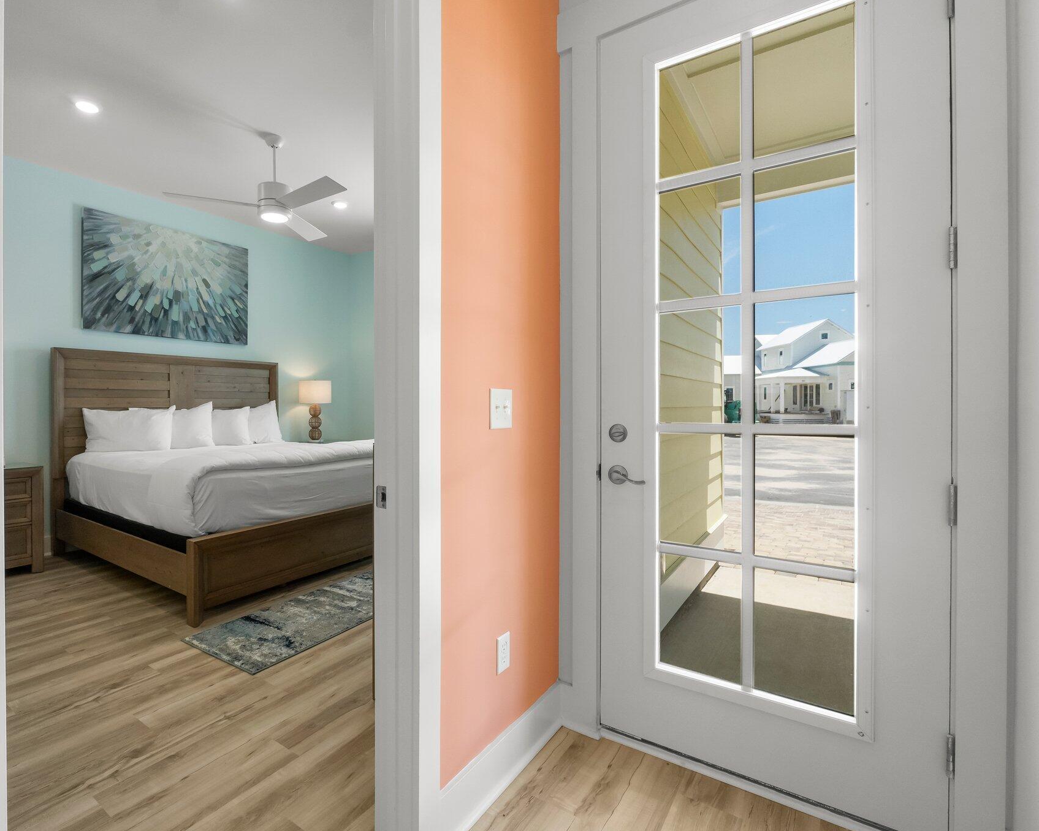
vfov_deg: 77.0
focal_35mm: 17
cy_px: 417
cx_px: 441
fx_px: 523
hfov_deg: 89.0
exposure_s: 1/100
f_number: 9
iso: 400
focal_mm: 10
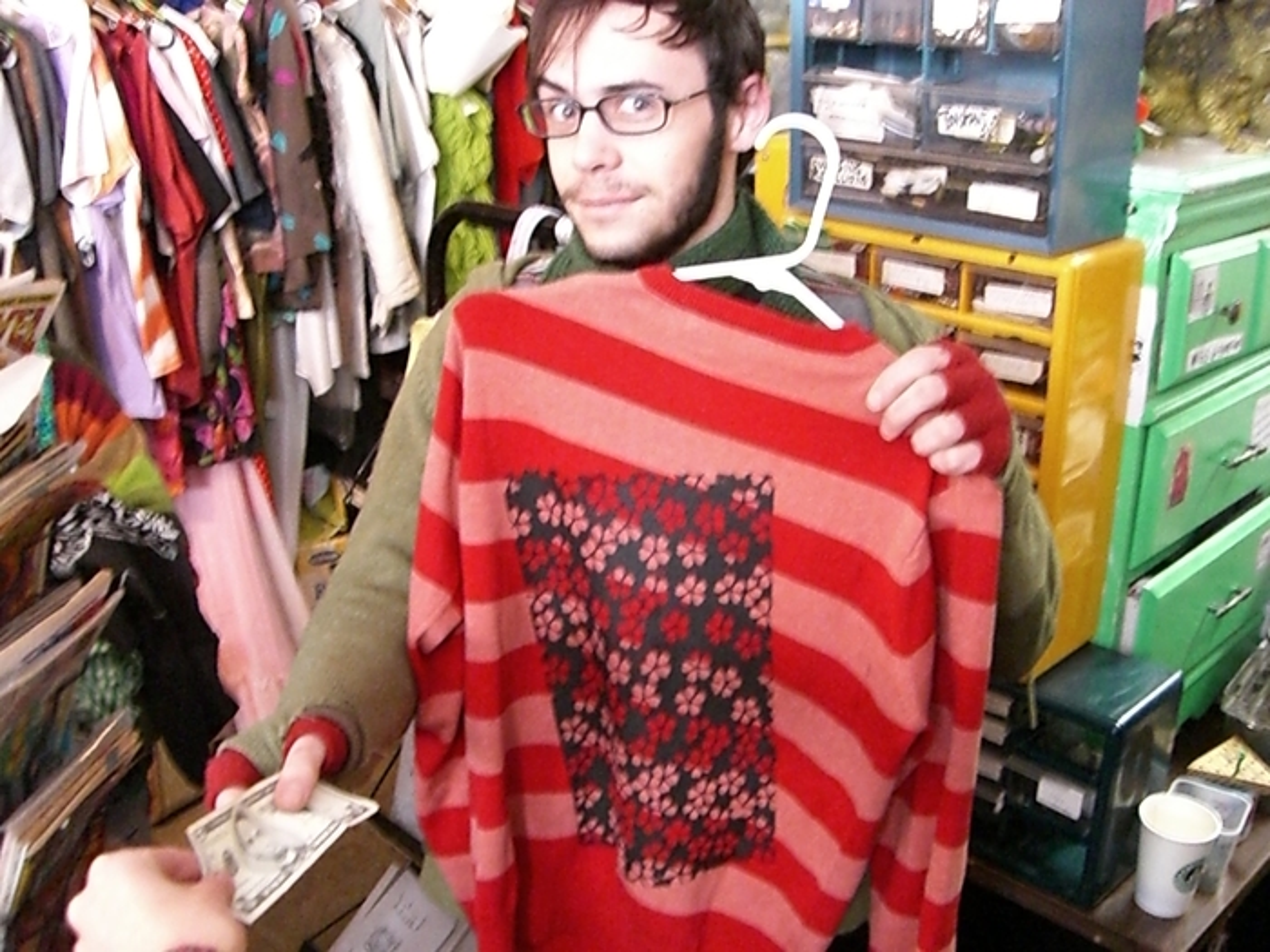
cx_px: 635
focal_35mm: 38
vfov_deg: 37.7
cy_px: 476
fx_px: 1394
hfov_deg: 49.0
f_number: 2.7
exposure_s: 1/10
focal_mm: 6.2
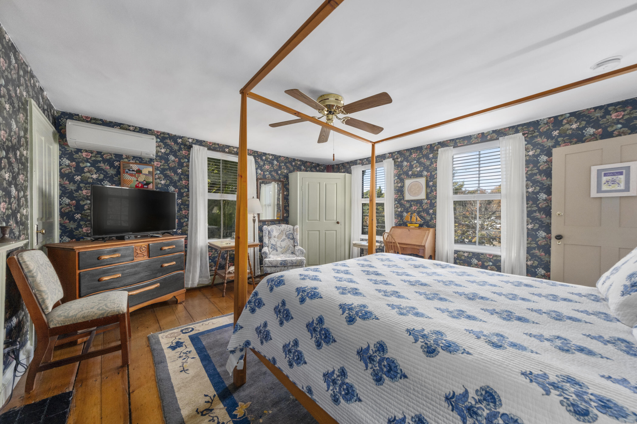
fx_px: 212
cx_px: 318
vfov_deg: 90.0
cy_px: 212
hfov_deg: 112.6
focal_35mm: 12
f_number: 8
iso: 400
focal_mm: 8
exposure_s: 1/10
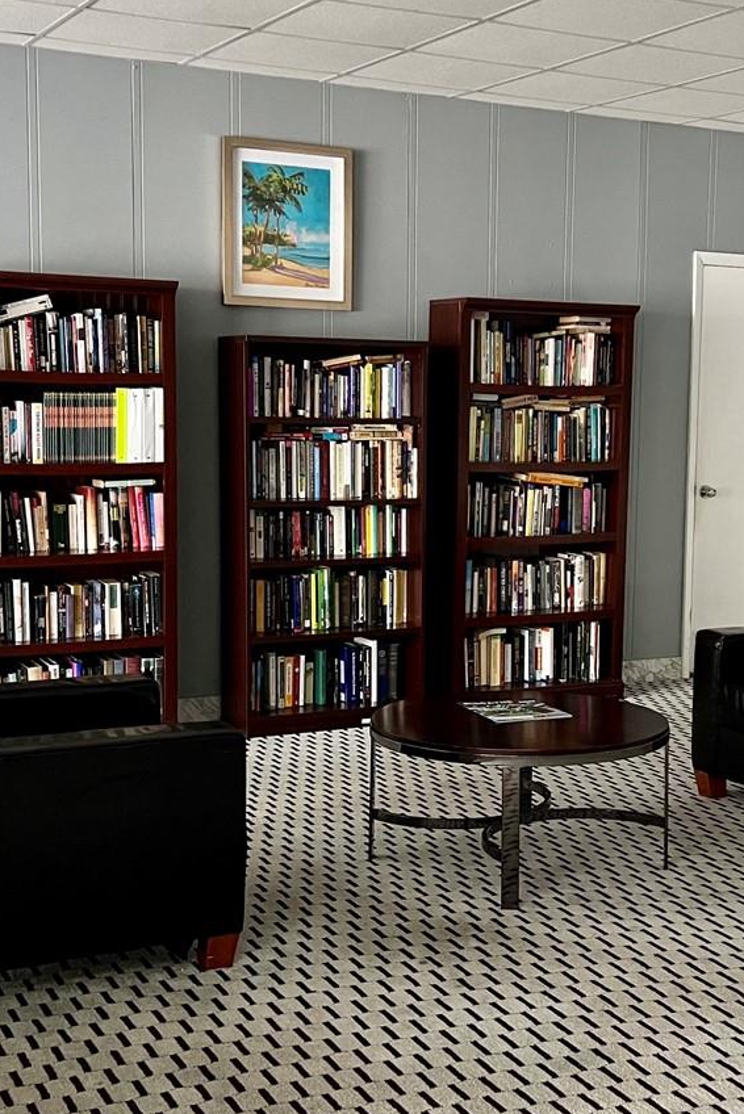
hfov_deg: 26.4
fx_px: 1580
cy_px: 553
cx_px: 497
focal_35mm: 51
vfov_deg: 38.9
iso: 320
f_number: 1.5
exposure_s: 1/60
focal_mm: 5.7
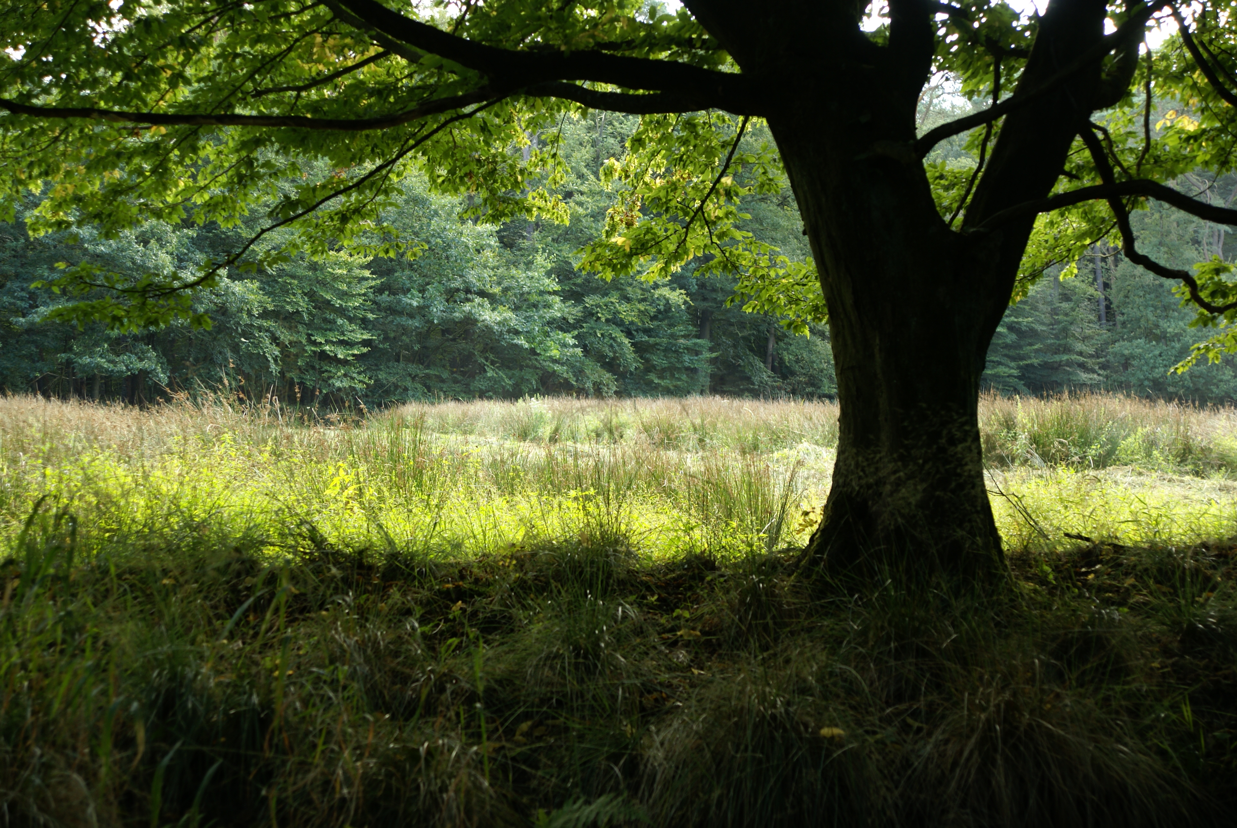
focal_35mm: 60
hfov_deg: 33.4
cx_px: 618
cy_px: 414
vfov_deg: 22.7
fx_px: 2064
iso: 100
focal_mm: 40
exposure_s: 1/30
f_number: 4.5
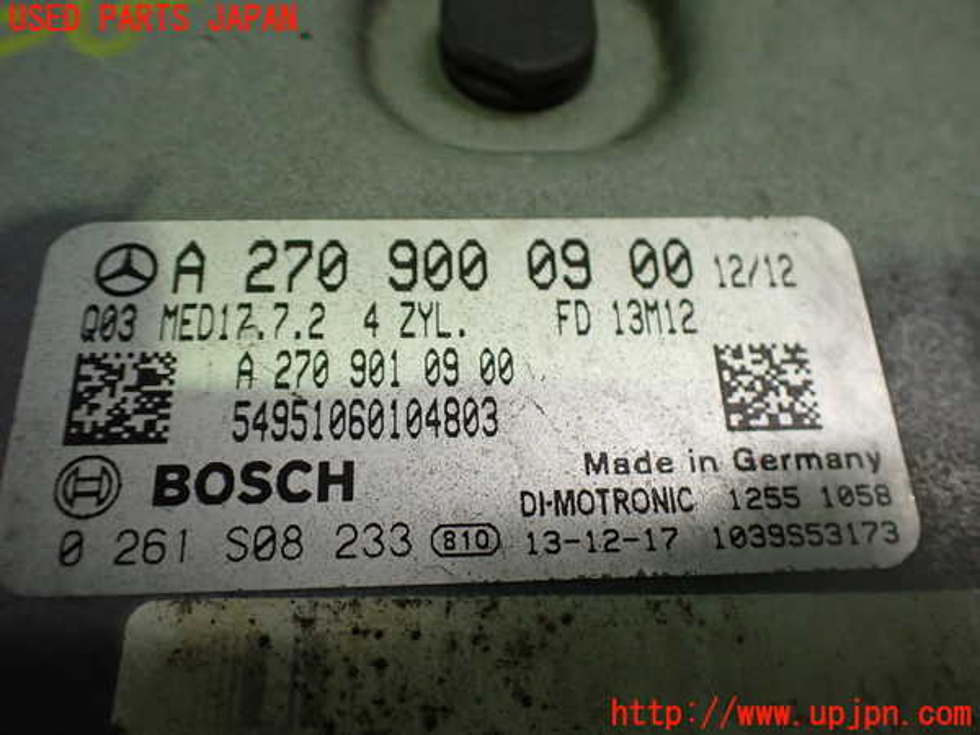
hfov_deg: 60.0
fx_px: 849
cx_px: 490
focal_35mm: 30
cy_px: 368
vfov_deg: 46.8
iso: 800
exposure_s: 1/125
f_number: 2.3
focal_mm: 5.4
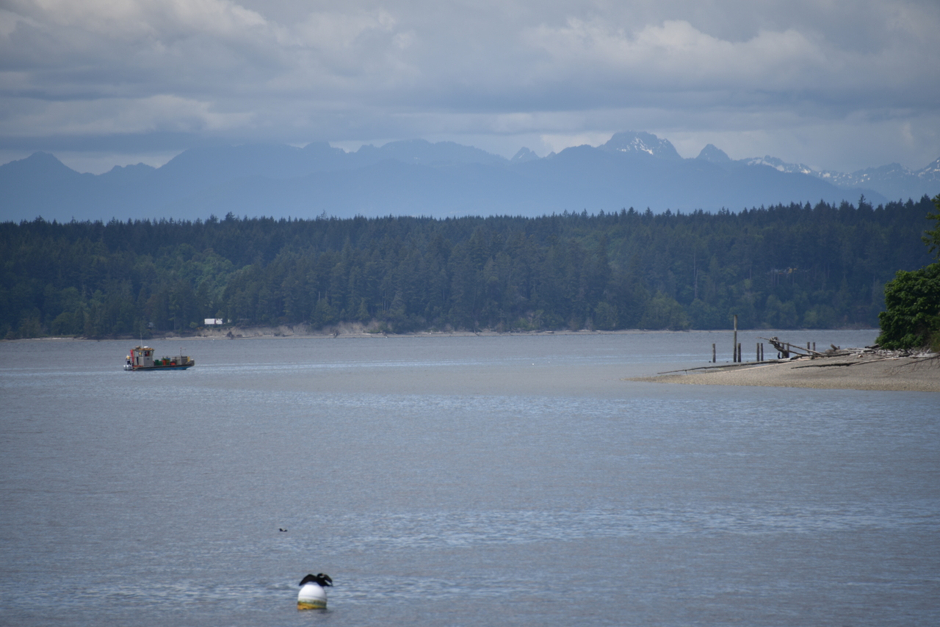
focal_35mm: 300
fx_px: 7835
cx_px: 470
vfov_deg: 4.6
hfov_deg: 6.9
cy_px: 314
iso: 100
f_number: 6.3
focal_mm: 300
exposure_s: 1/640
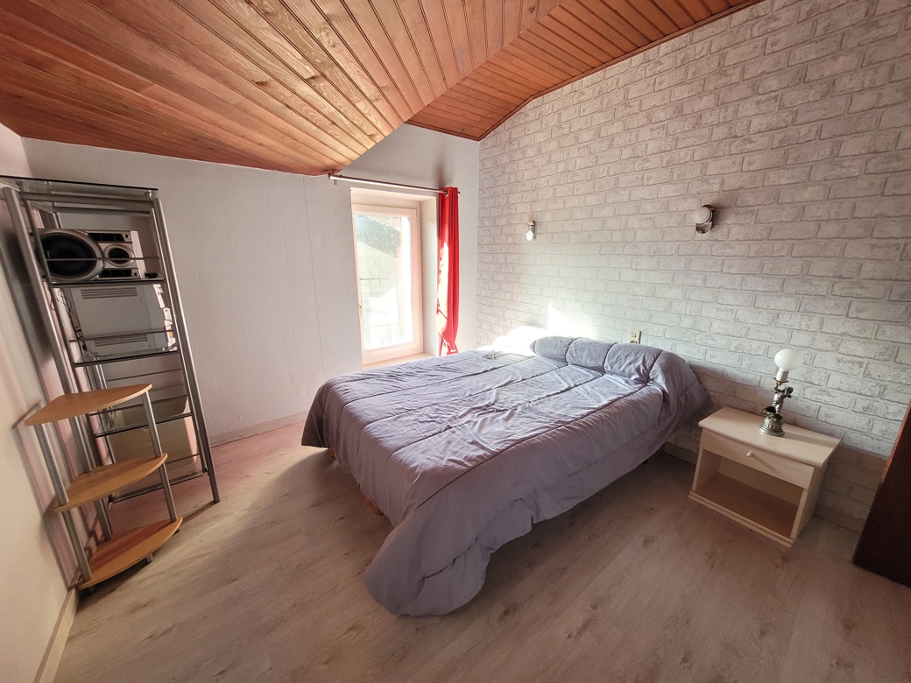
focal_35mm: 13
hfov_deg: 106.2
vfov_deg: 89.9
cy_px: 342
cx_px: 456
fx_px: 342
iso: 200
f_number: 2.2
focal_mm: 1.74
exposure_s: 1/50
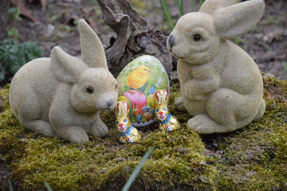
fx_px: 1255
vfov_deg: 8.7
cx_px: 144
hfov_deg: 13.1
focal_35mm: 158
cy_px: 96
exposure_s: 1/500
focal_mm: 105
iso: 2000
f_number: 5.6
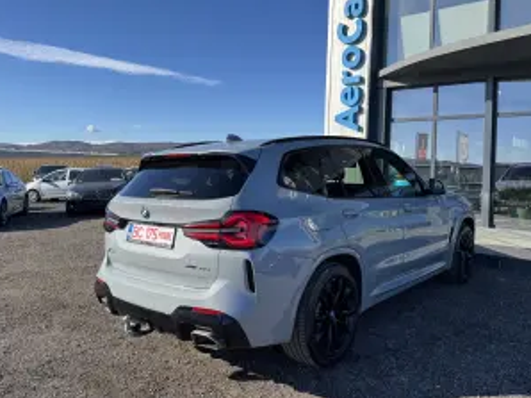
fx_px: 444
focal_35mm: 29
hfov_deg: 61.7
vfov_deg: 48.0
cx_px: 276
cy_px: 166
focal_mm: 6.76
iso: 80
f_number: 1.78
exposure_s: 1/1818
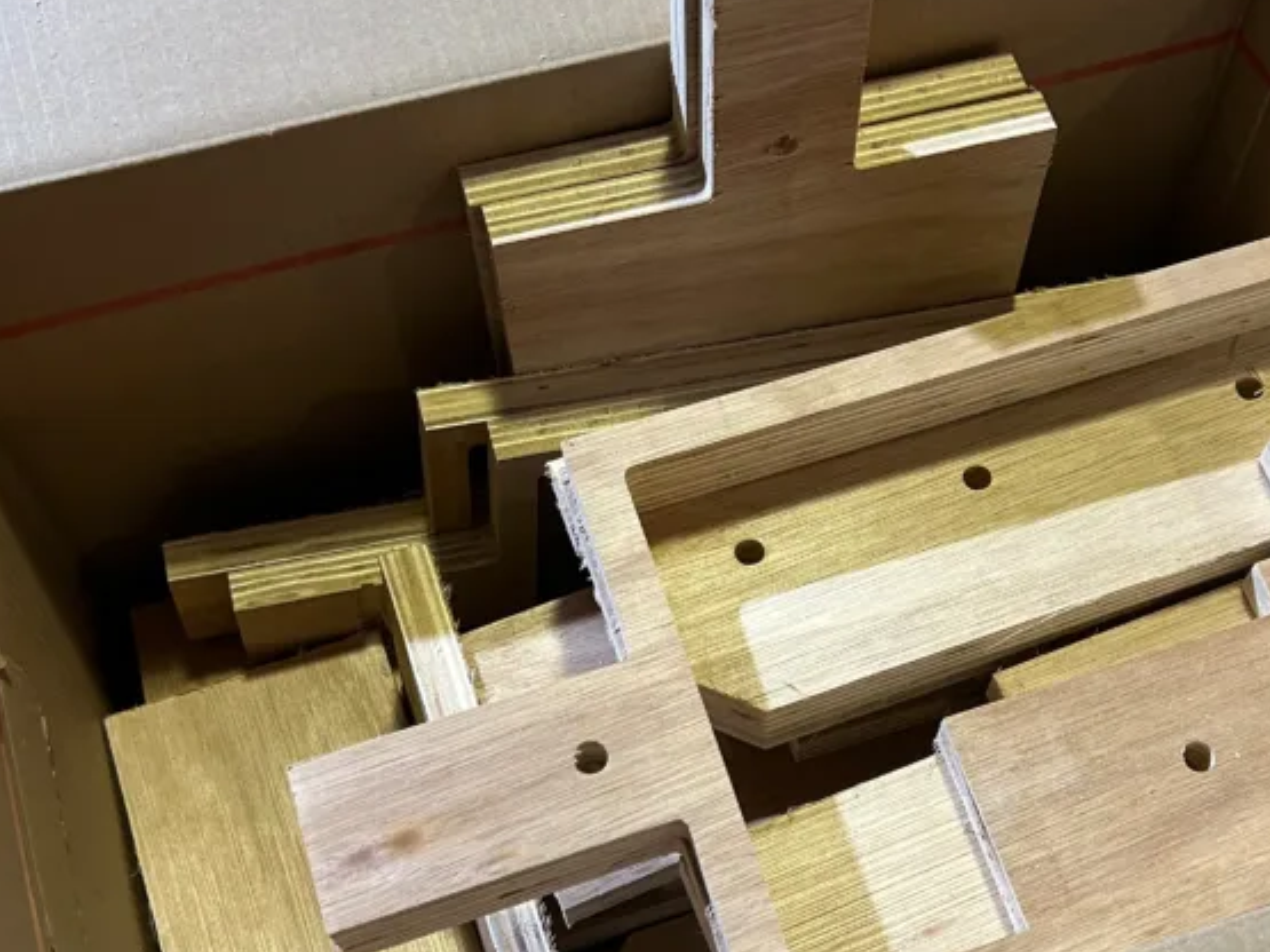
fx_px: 1761
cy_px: 588
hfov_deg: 39.3
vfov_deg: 30.1
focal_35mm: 48
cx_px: 815
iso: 200
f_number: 1.5
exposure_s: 1/50
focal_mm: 5.7
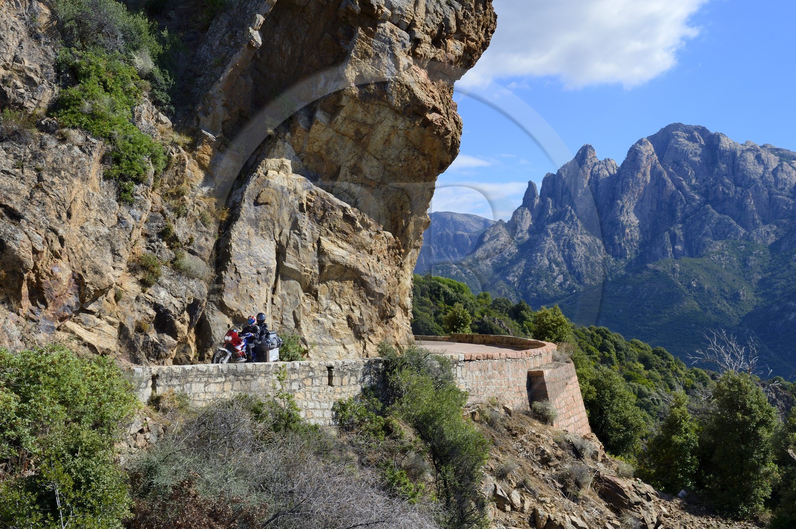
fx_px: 1060
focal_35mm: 48
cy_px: 264
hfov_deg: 41.1
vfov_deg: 28.0
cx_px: 398
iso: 200
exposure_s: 1/320
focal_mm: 48
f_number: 11
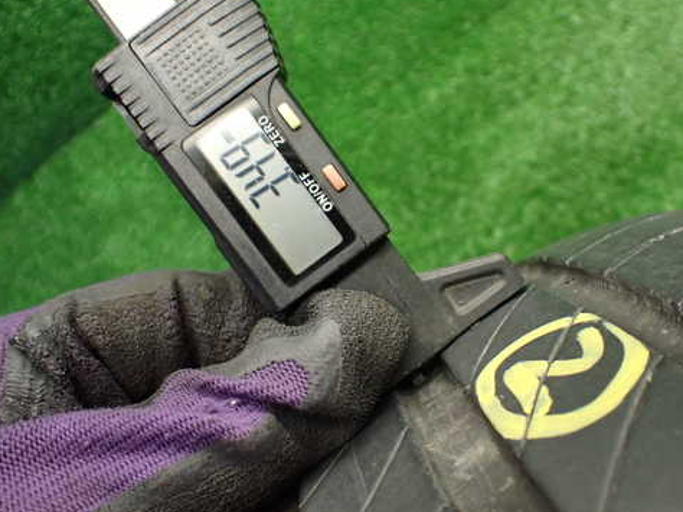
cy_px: 257
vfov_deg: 37.7
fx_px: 749
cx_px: 393
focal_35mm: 38
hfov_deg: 48.8
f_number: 2.3
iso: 640
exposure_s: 1/125
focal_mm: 5.4
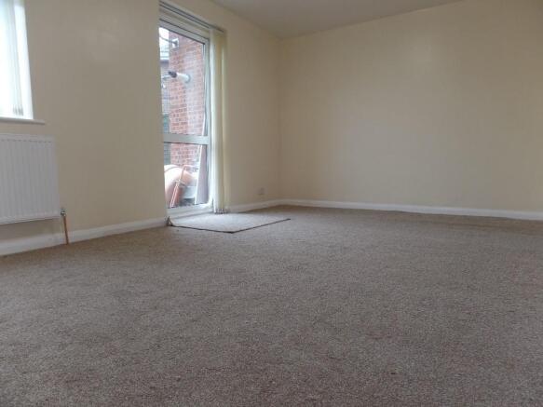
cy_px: 204
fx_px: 361
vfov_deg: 58.9
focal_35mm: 23
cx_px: 272
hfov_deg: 73.9
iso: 80
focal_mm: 4.1
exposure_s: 1/30
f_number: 2.8
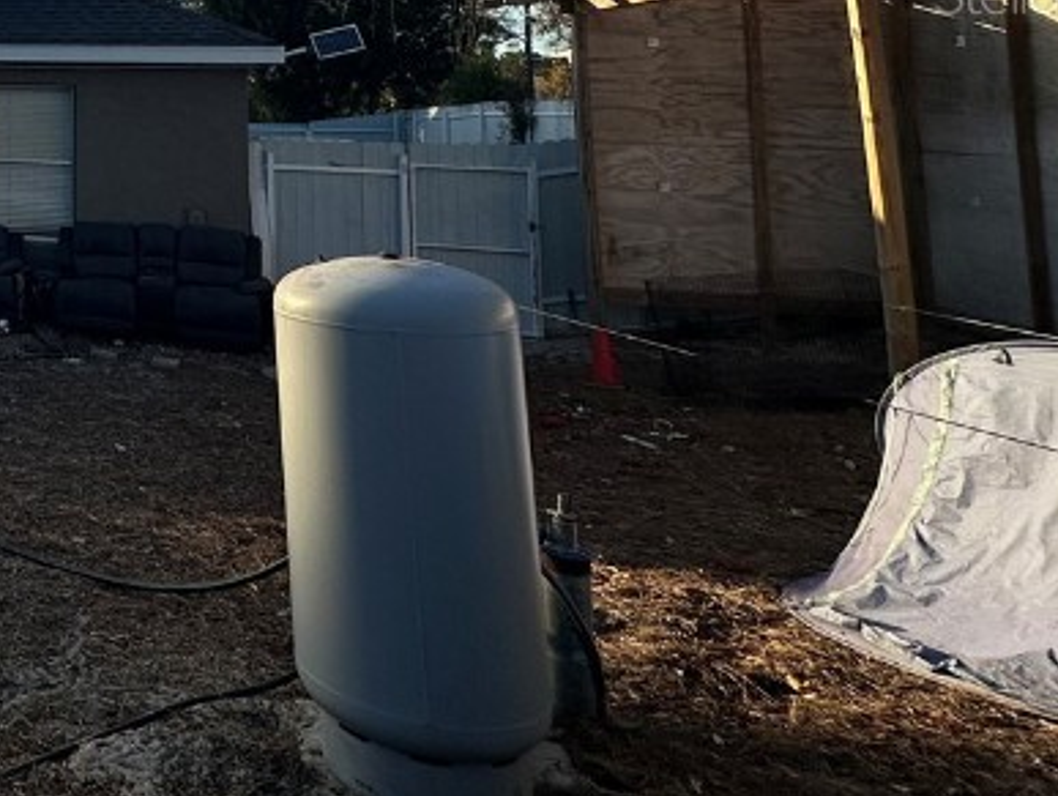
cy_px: -8
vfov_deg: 35.0
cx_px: -208
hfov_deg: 37.8
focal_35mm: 37
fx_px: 1132
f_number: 2.2
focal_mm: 2.22
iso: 50
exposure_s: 1/1825
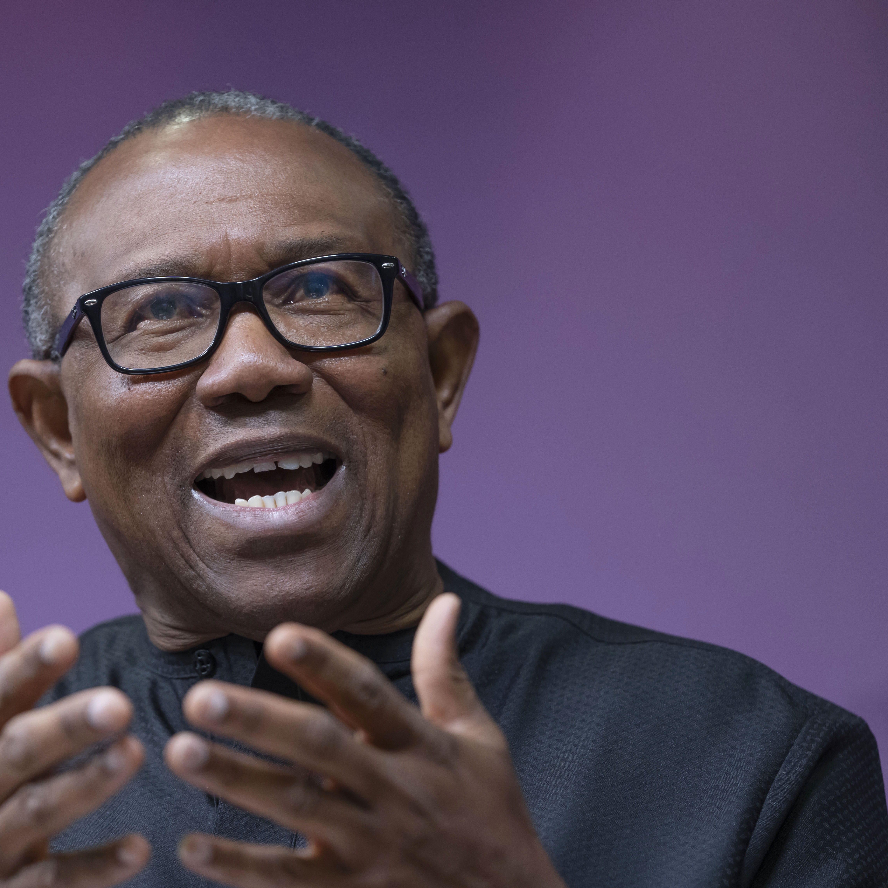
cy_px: 530
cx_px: 252
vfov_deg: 5.5
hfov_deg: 5.5
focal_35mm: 316
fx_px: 9171
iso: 1000
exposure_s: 1/320
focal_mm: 200
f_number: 2.8
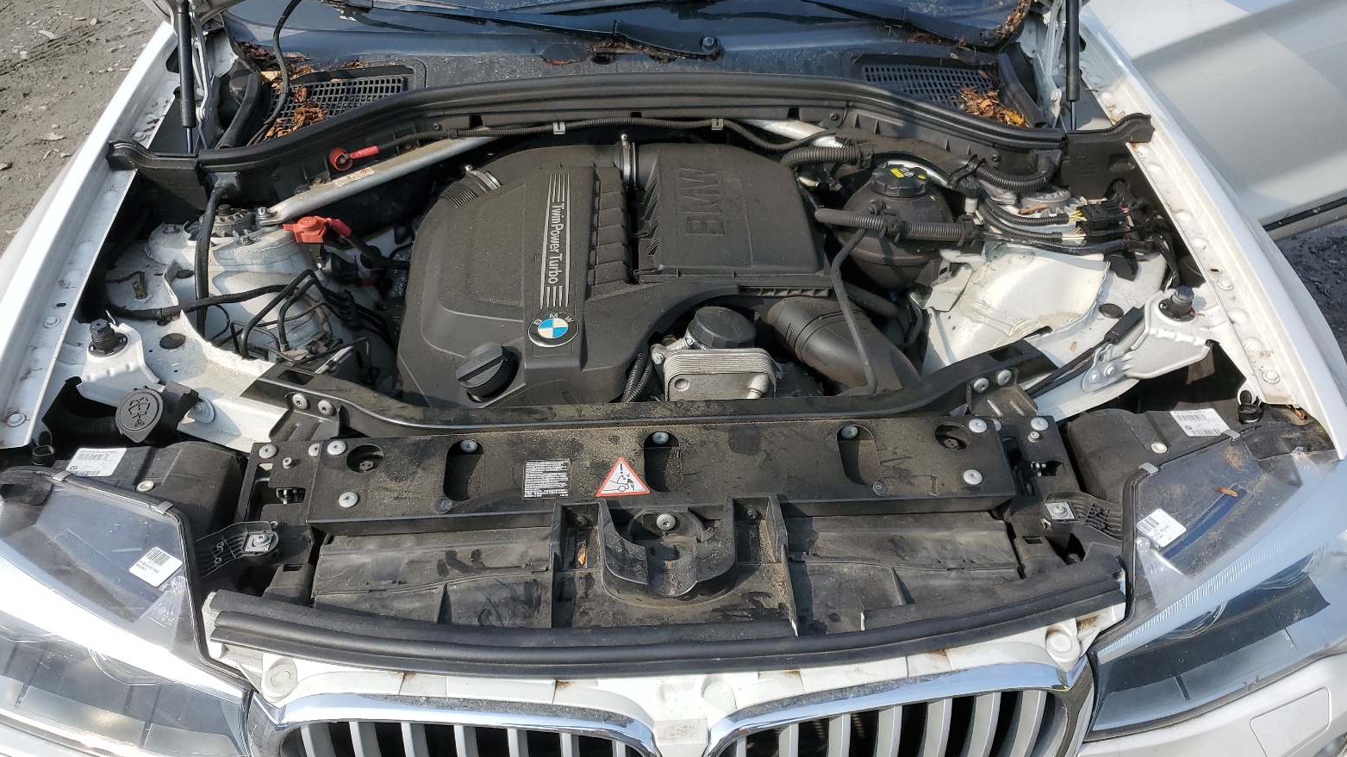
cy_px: 382
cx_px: 677
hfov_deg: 66.1
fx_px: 1036
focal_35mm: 29
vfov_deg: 40.2
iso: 50
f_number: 1.5
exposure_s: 1/1667
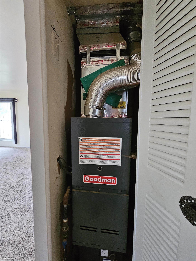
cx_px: 98
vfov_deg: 106.2
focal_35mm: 13
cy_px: 130
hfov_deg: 89.9
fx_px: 98
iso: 800
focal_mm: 2.2
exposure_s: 1/24
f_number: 2.2
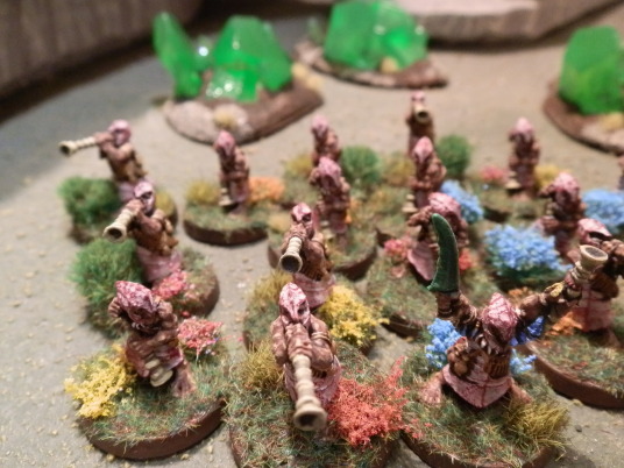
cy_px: 234
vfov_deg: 49.7
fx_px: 505
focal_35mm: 28
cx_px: 312
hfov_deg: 63.4
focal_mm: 5
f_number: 3.1
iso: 400
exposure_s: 1/50
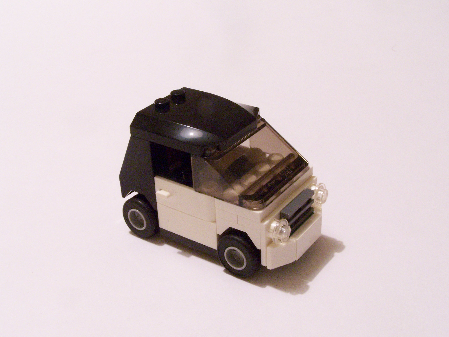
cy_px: 168
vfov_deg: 28.6
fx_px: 662
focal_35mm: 51
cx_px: 224
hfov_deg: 37.5
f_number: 8
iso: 400
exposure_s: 1/4
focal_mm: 8.5
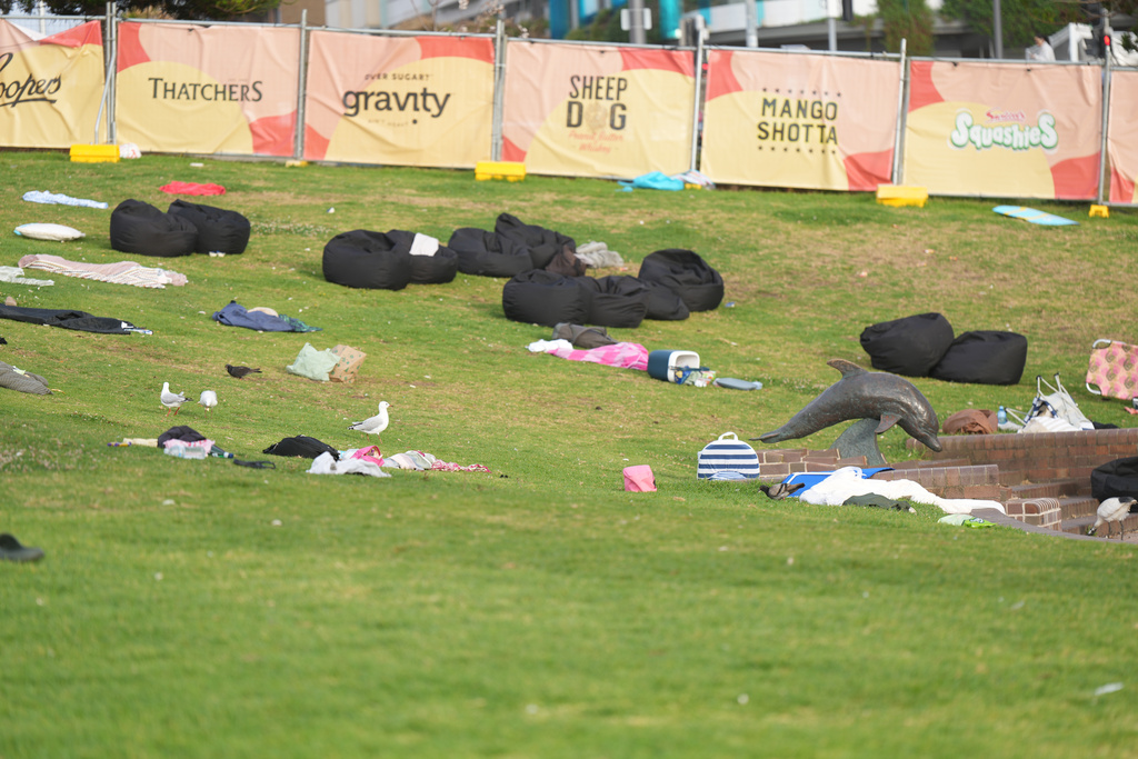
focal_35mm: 148
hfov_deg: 13.9
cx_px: 569
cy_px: 380
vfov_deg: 9.3
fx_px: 4679
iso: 100
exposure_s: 1/320
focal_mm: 148
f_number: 2.8
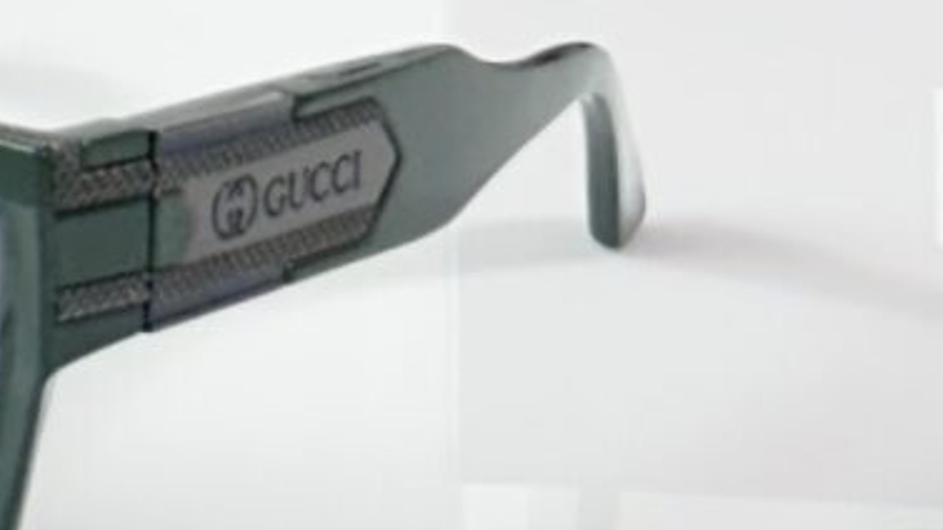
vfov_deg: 3.3
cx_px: -398
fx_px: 8876
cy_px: -1748
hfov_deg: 6.0
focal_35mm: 355
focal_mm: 6.86
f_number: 1.78
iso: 80
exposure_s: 1/100
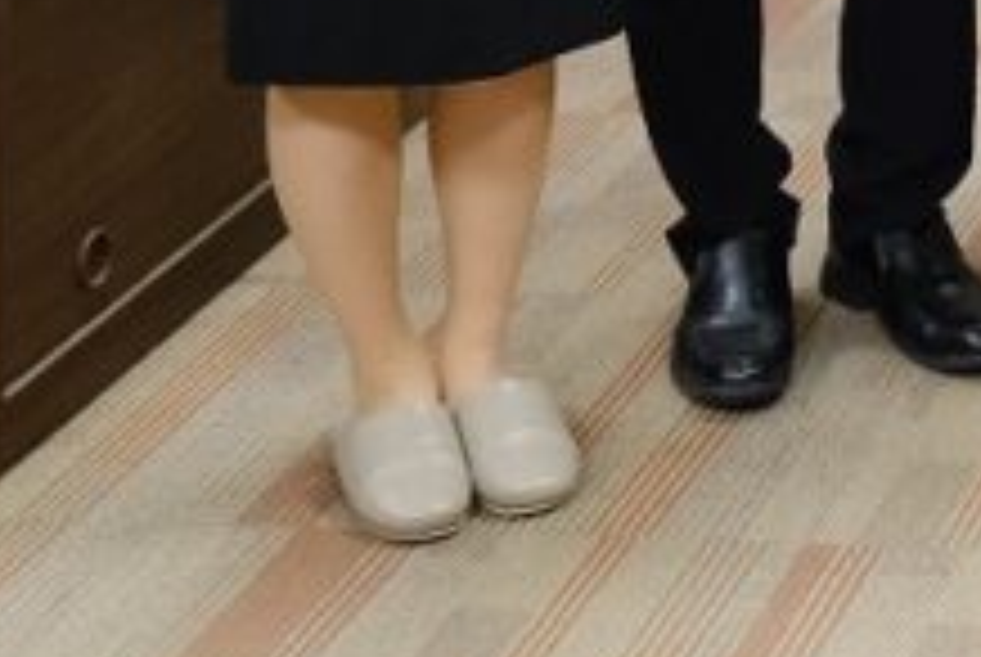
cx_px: 1818
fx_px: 3711
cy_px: -839
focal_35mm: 136
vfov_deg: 9.2
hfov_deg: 13.4
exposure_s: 1/100
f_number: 4
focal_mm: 19.2
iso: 1600
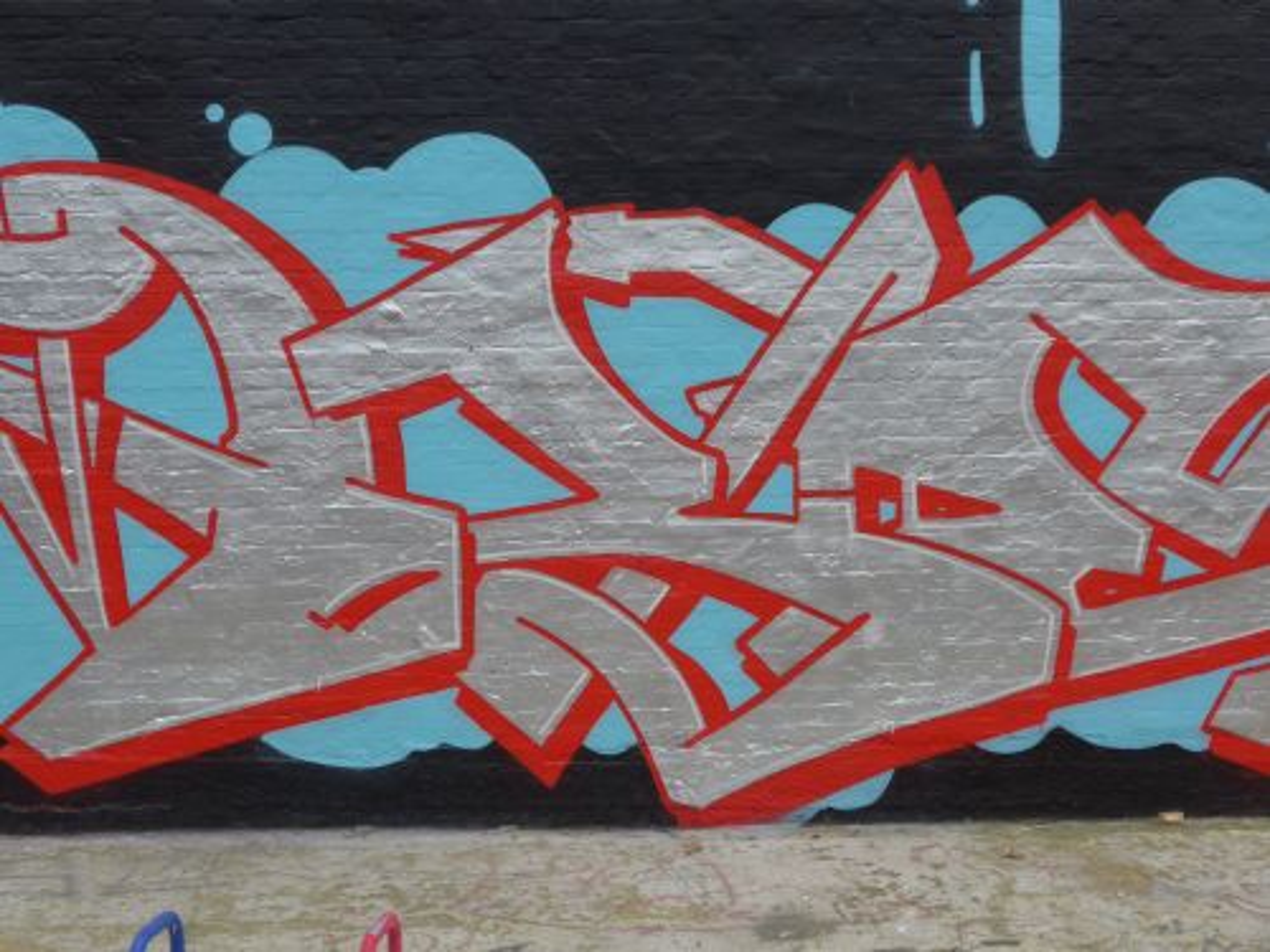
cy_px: 476
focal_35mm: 52
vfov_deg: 28.0
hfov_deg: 36.8
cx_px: 635
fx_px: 1908
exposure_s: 1/200
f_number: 3.3
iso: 80
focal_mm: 10.7
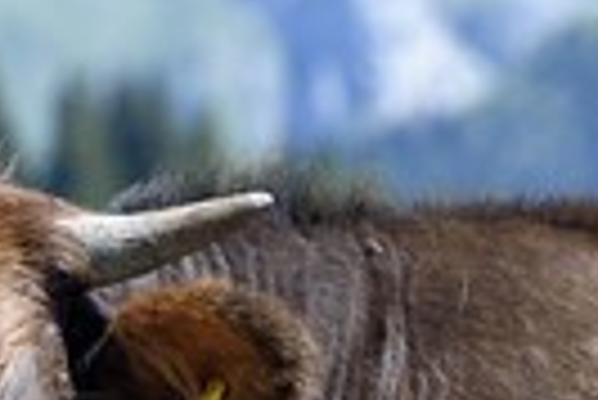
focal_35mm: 442
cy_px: 548
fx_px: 7350
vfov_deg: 3.1
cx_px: -9
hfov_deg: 4.7
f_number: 6.3
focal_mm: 140
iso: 200
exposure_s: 1/320
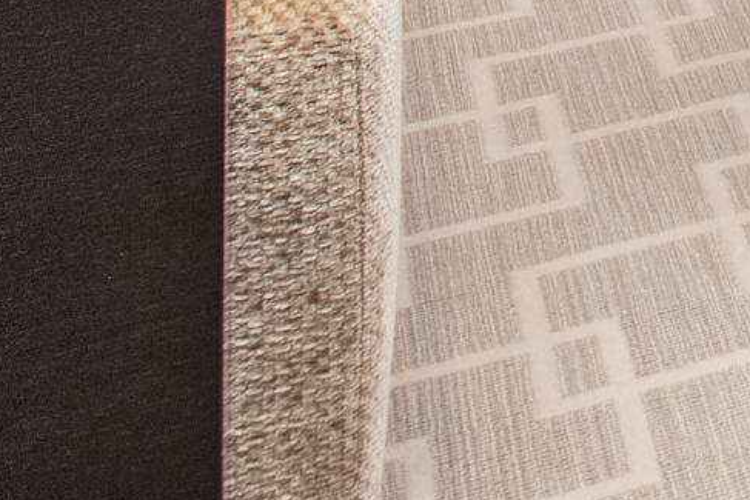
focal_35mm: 117
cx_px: 1611
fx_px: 2438
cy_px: -1006
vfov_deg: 9.3
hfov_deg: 14.0
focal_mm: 19
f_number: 7.1
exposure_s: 1/200
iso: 800
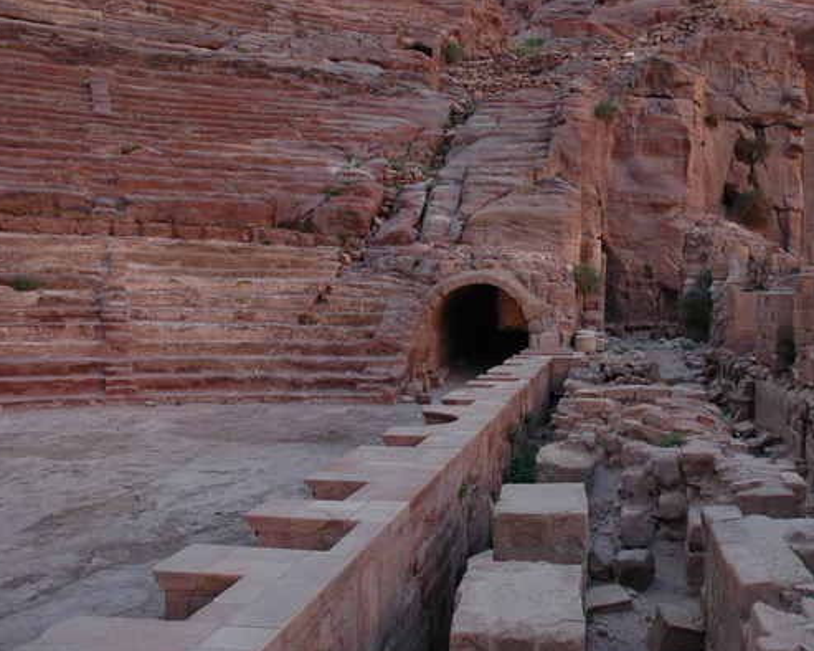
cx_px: 568
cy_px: 298
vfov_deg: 40.1
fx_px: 891
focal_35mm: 37
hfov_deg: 48.0
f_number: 5.6
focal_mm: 18
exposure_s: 1/125
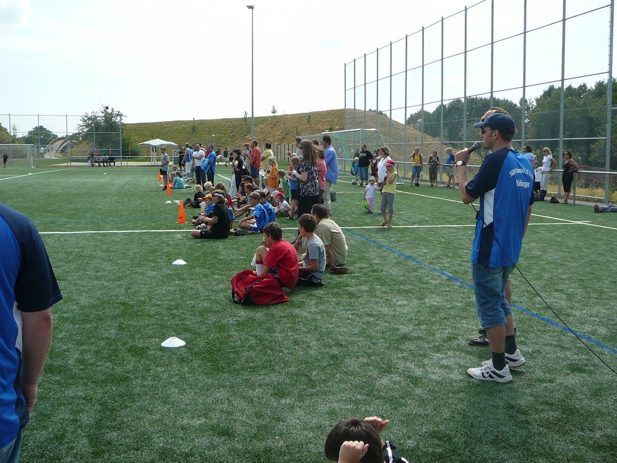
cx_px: 315
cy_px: 231
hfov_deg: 51.4
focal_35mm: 36
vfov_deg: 39.7
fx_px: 642
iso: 80
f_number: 2.8
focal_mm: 5.2
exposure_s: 1/1000
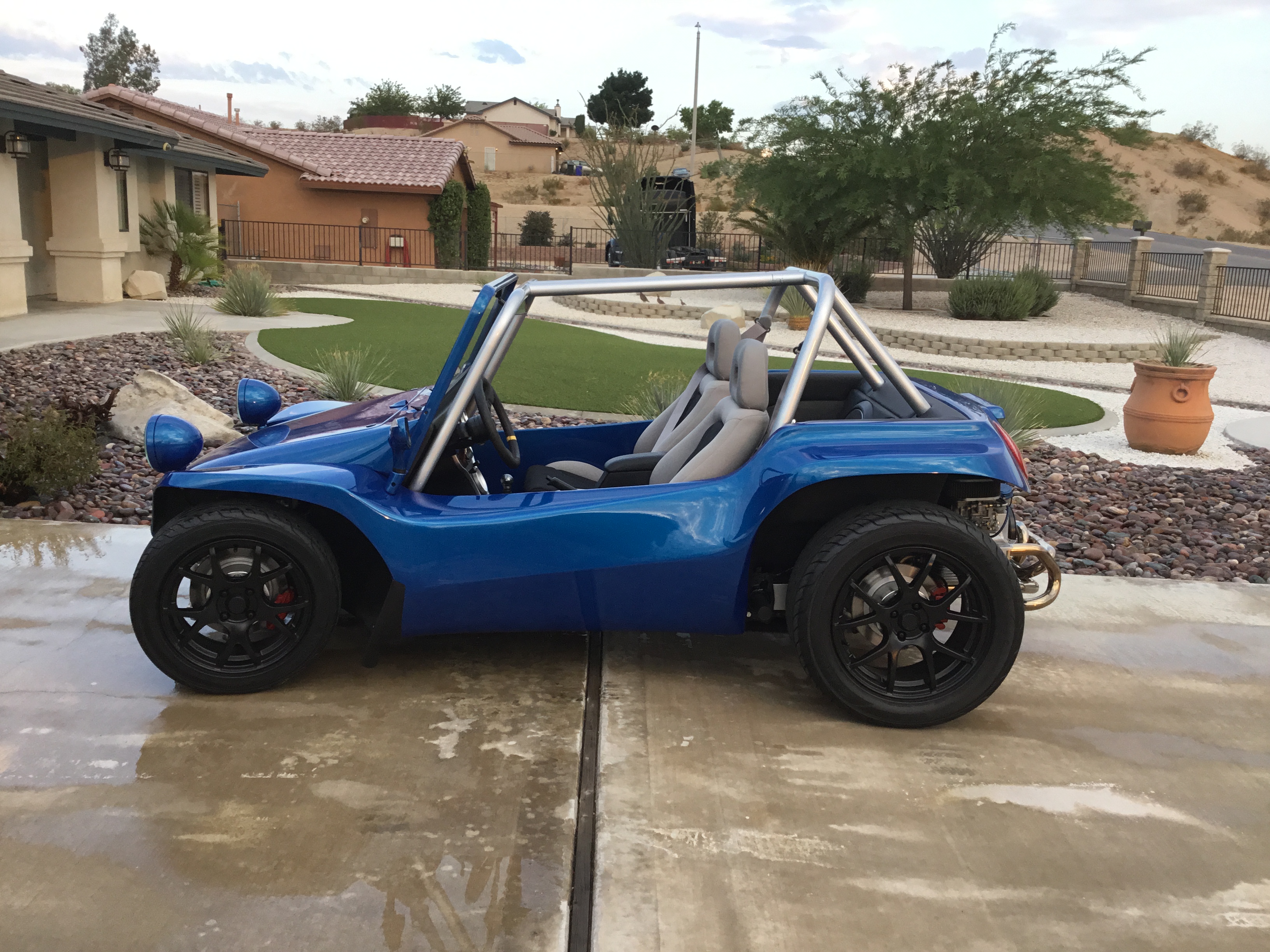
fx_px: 1137
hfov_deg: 58.4
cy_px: 476
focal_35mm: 31
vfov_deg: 45.4
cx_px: 635
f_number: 2.4
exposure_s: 1/120
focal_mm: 3.3
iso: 50
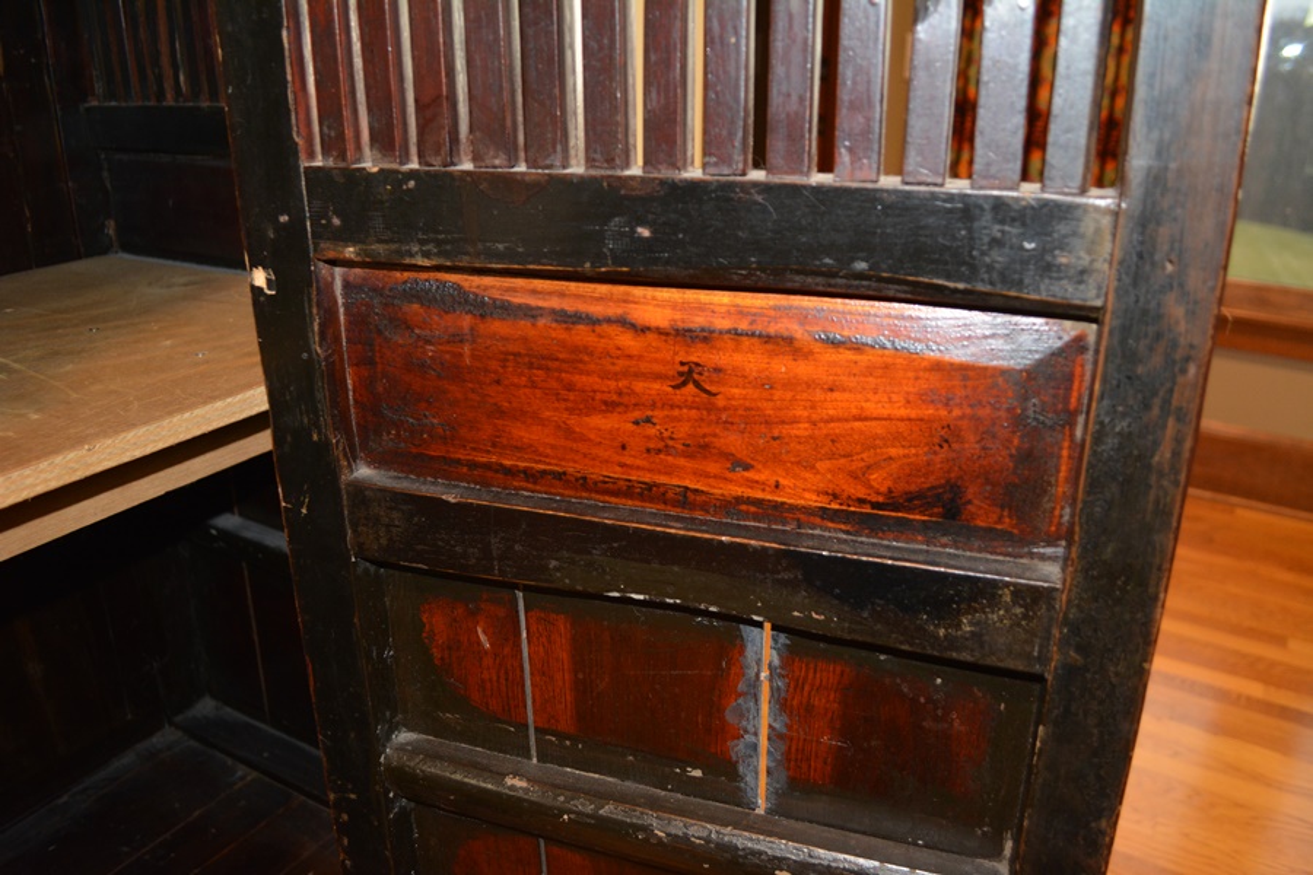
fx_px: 985
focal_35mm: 27
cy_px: 438
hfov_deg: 67.4
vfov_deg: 47.9
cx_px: 656
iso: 1100
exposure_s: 1/60
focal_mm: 18
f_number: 3.5
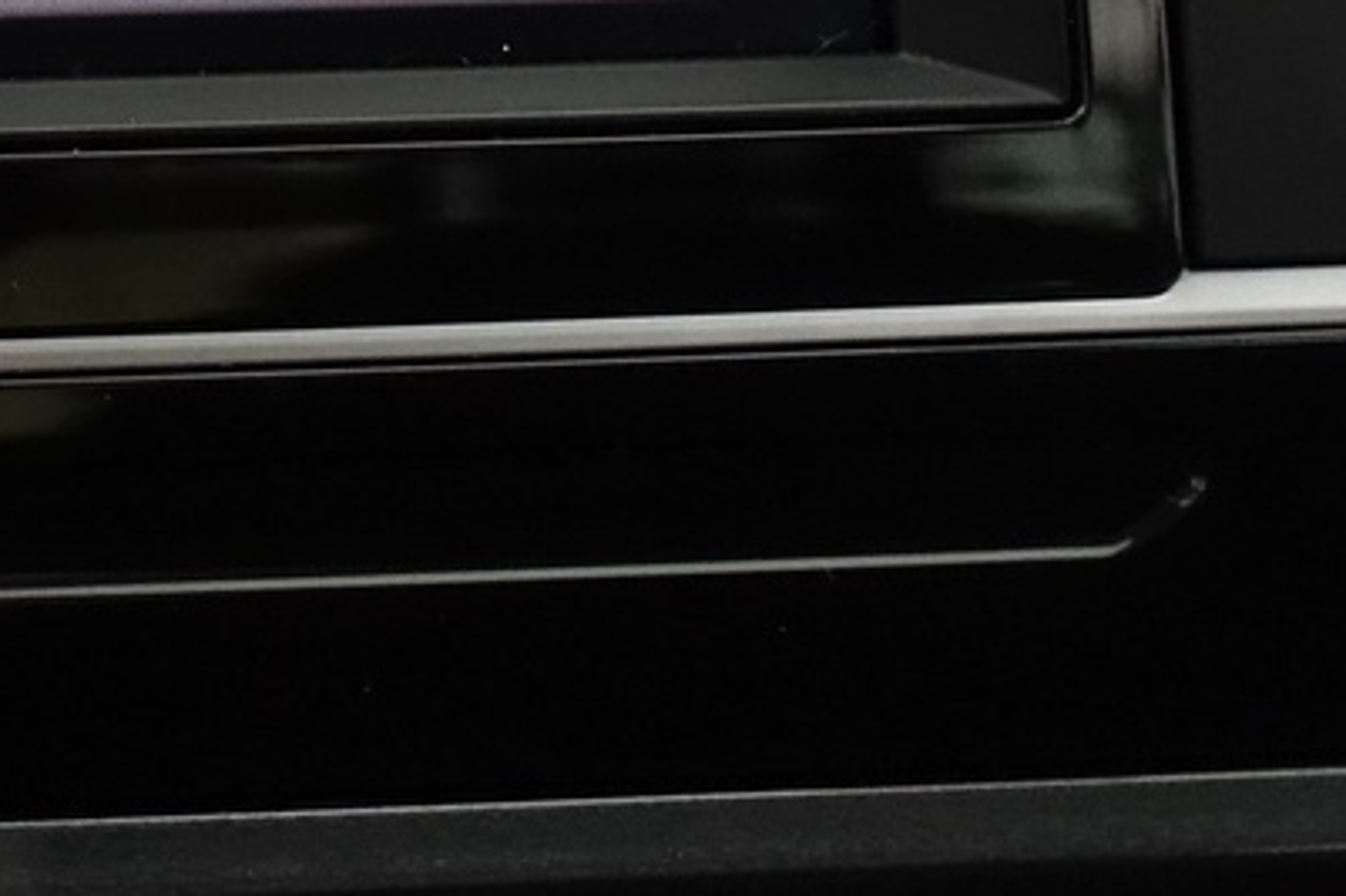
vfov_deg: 12.5
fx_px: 3625
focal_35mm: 97
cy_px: -876
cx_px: -708
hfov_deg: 18.5
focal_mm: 8.8
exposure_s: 1/50
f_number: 2.5
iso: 1000
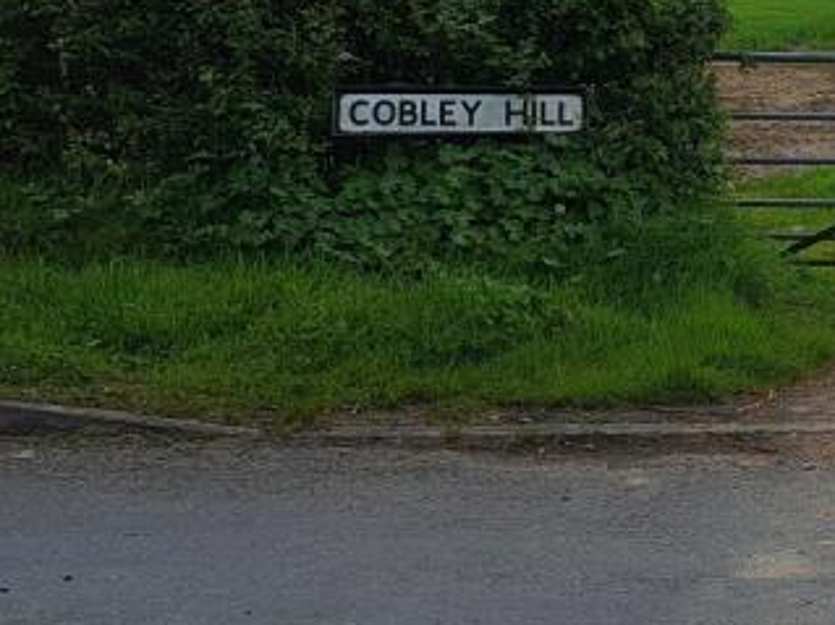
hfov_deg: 22.4
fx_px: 1857
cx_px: 1110
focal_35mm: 77
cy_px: 136
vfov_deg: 19.0
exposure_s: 1/2475
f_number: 1.8
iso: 50
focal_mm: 5.23
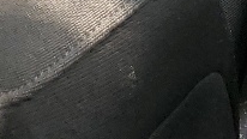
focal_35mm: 220
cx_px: 324
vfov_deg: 4.6
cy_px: -569
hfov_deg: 9.6
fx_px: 1441
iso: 50
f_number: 1.5
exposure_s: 1/213
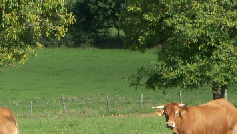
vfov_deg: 2.1
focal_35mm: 585
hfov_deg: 3.7
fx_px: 3677
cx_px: -40
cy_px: 118
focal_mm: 50.28
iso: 100
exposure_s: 1/500
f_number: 6.3
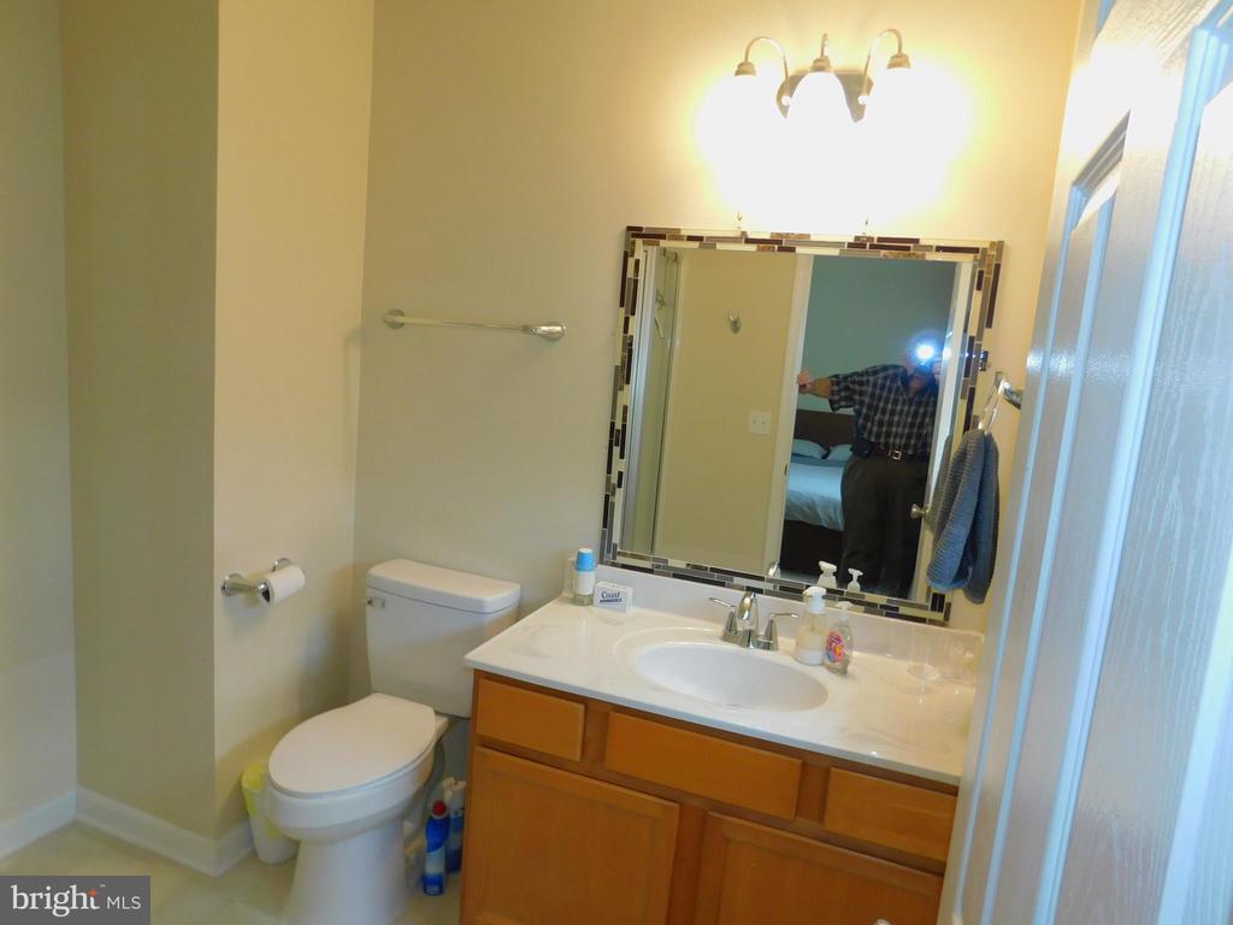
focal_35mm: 23
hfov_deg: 73.9
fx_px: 819
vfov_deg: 58.9
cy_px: 462
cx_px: 616
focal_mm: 4
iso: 140
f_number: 3
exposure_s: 1/30
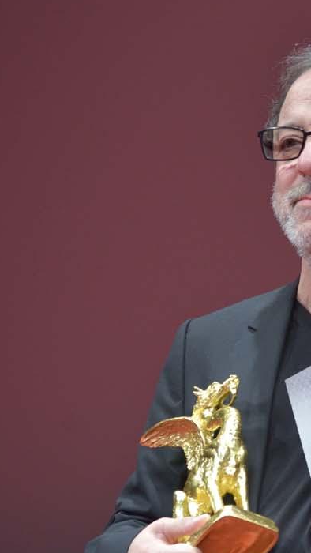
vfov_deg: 6.4
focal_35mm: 339
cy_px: 254
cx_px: 583
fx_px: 4967
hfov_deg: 3.6
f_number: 5.6
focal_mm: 140
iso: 1600
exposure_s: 1/250
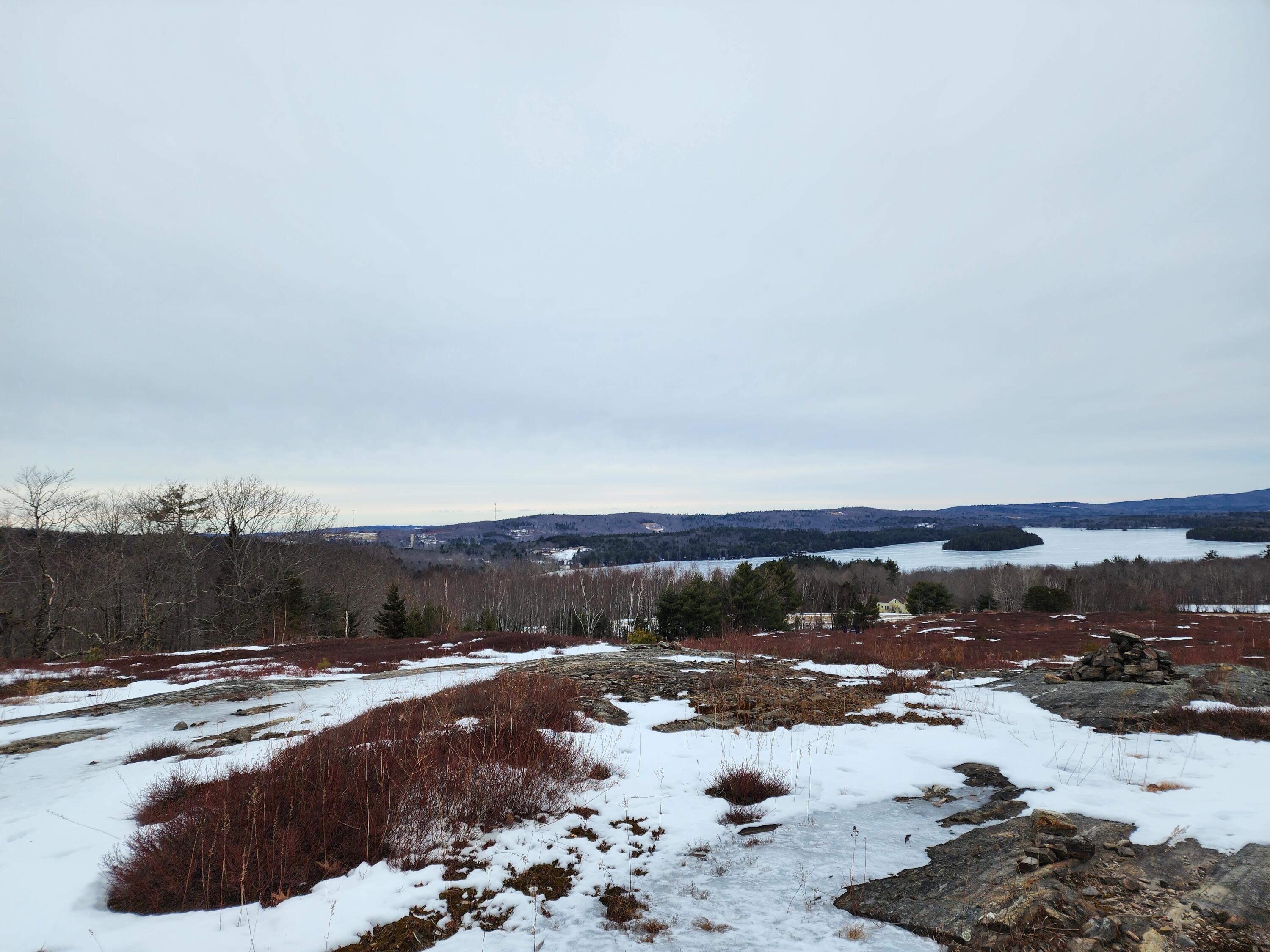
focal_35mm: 23
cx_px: 635
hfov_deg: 73.9
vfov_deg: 58.9
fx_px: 844
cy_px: 476
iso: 12
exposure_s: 1/526
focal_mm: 6.4
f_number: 1.8
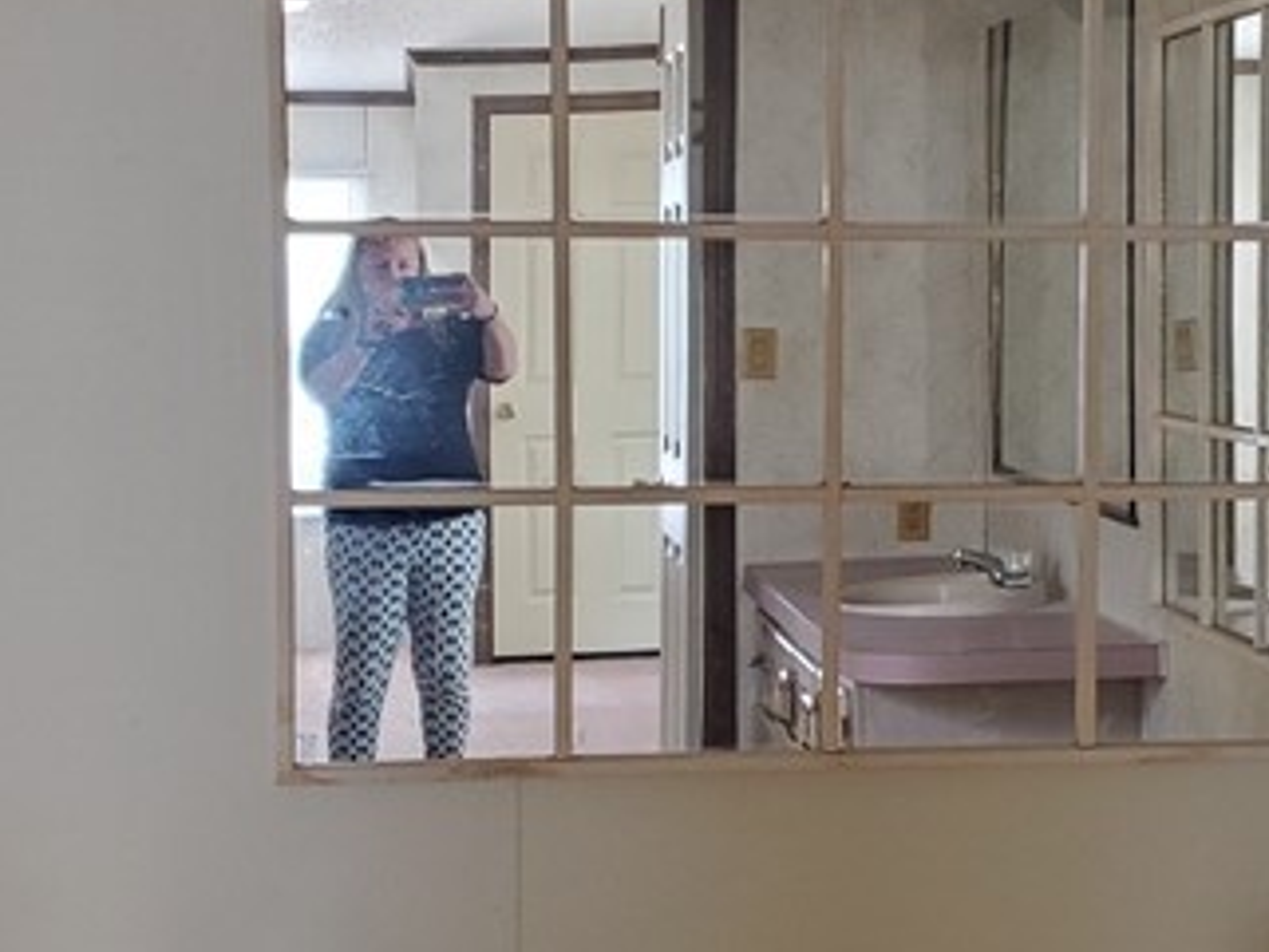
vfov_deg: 17.8
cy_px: 581
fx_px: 3044
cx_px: 937
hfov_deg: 23.3
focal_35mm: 83
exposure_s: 1/39
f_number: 1.5
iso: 200
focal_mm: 4.3
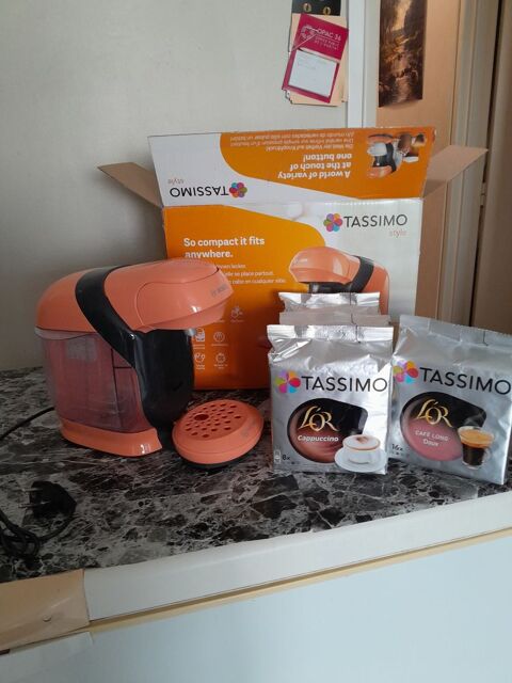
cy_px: 342
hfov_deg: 53.1
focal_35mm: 26
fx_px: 513
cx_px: 256
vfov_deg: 67.3
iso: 250
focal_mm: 3.98
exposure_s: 1/50
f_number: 1.8
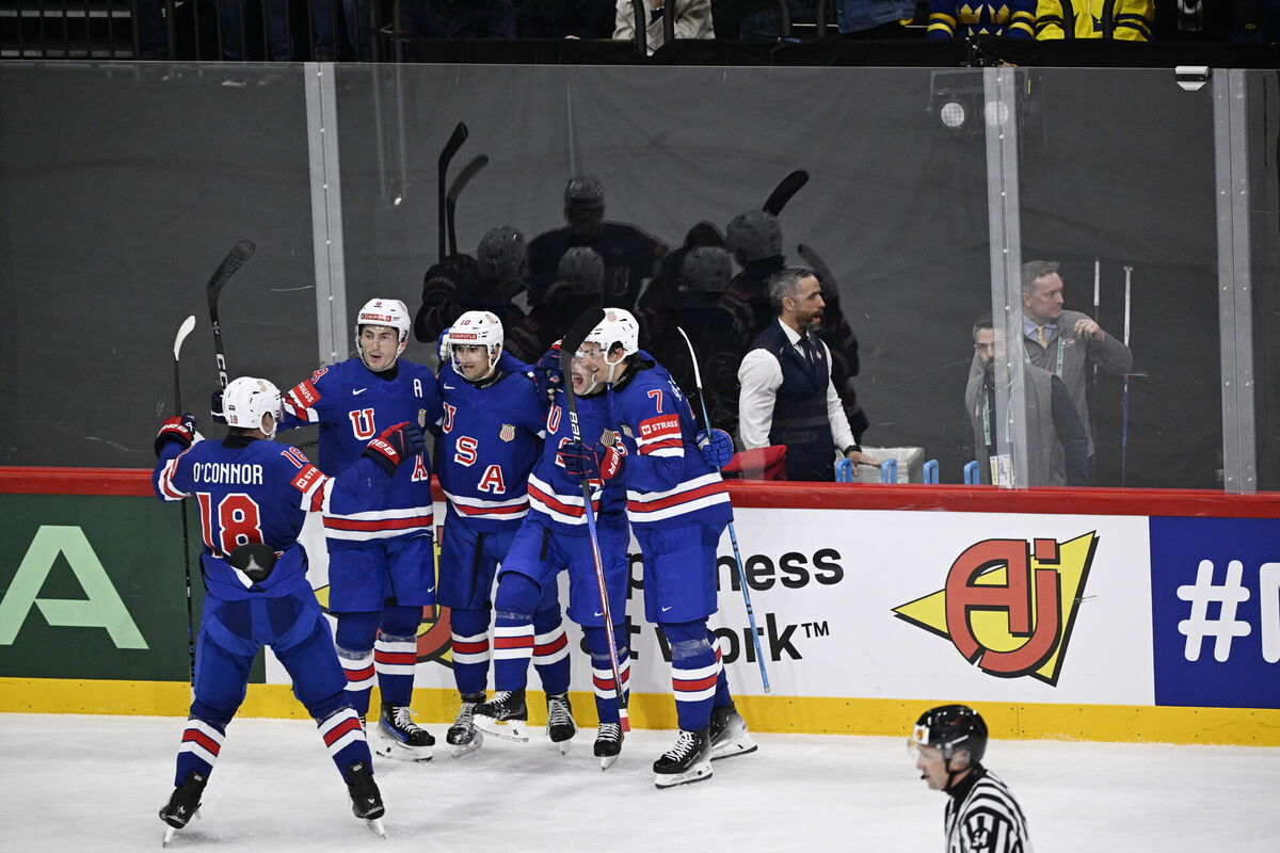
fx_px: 11732
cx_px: 640
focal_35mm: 330
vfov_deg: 4.2
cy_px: 426
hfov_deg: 6.2
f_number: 4
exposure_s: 1/1250
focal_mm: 330
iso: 3200
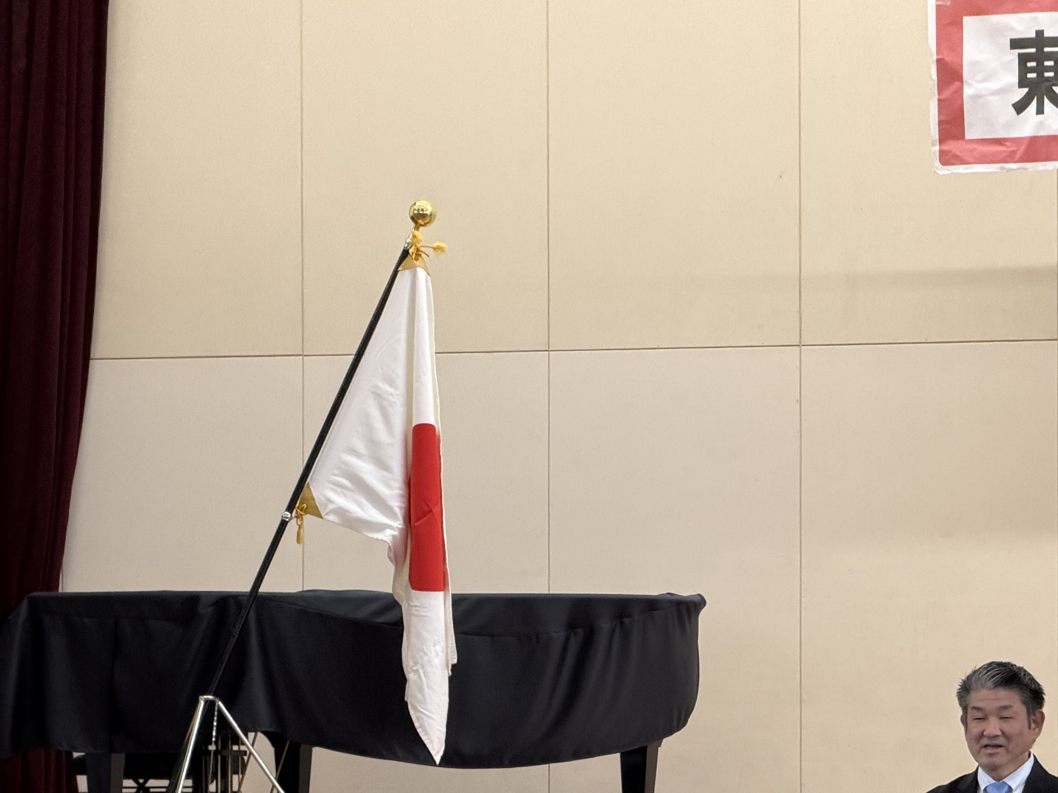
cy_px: 693
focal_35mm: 193
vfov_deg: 7.7
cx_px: 1007
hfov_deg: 10.2
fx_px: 5899
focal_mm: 16.89
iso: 200
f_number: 2.8
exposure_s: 1/121
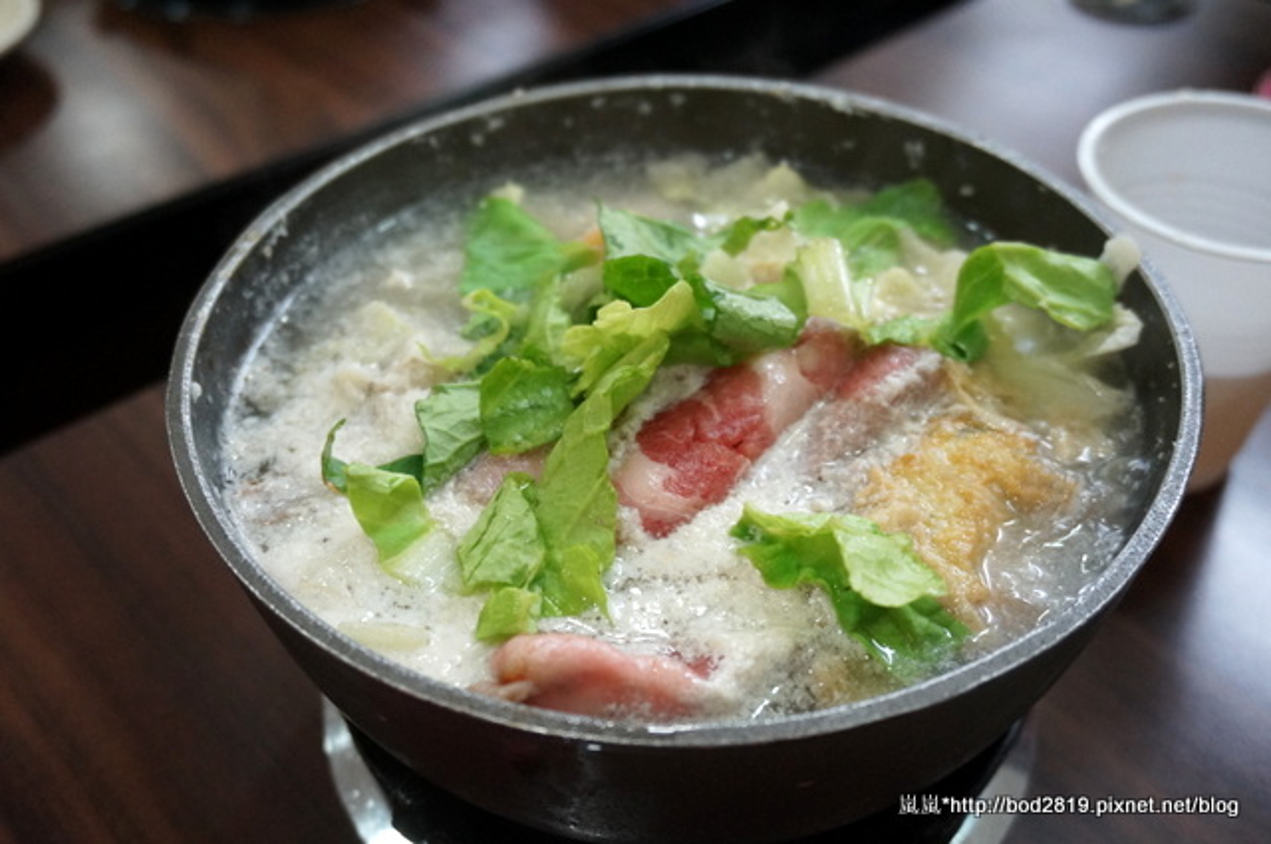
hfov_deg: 51.3
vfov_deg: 35.4
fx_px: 1322
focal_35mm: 38
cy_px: 422
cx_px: 636
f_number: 4.5
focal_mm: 25
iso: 2000
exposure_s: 1/60
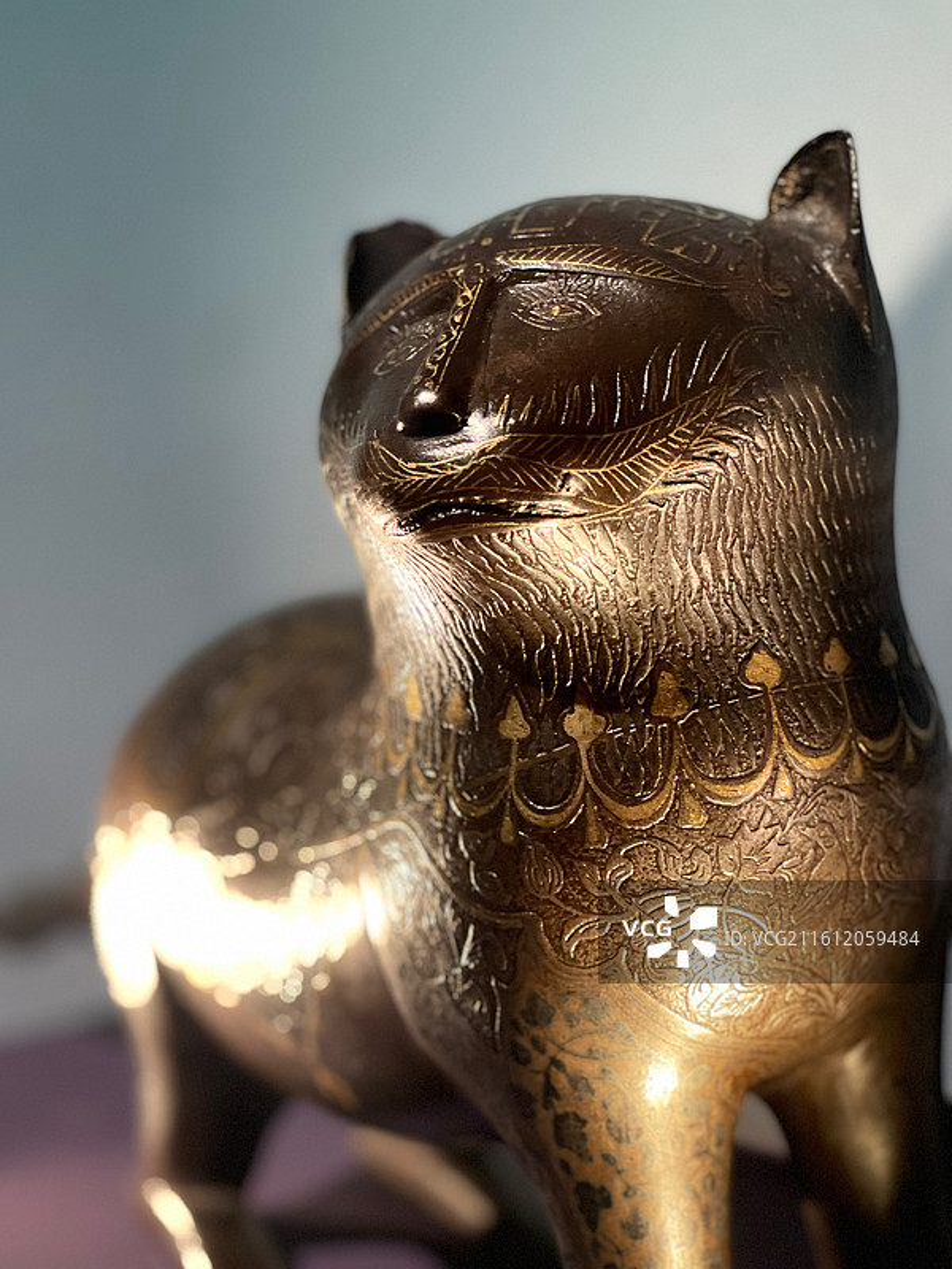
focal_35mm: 64
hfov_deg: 22.9
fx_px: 2347
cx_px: 476
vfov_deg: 30.3
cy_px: 634
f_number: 2.2
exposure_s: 1/24
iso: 400
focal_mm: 7.5
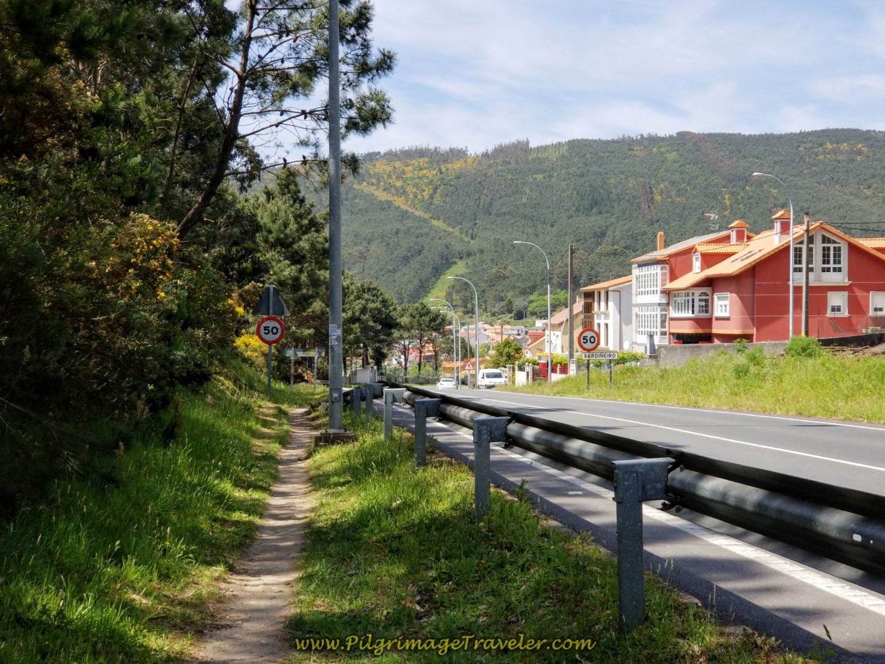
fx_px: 1329
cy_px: 332
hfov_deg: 36.8
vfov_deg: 28.0
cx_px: 442
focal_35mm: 52
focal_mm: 6
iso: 25
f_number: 2.4
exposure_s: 1/572
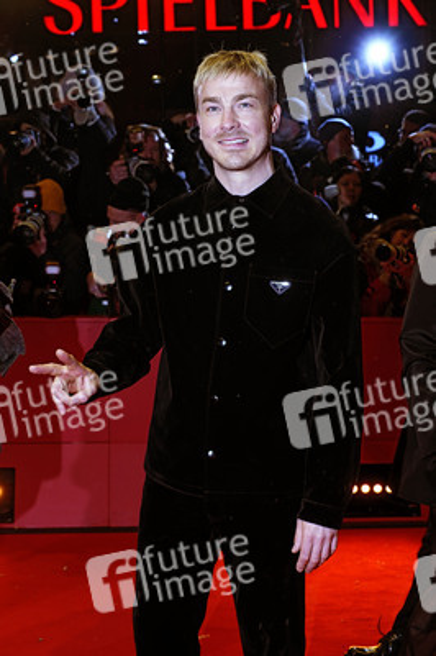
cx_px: 218
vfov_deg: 40.4
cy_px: 328
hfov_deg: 27.5
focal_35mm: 49
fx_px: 892
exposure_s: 1/160
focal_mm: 49
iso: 800
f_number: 5.6
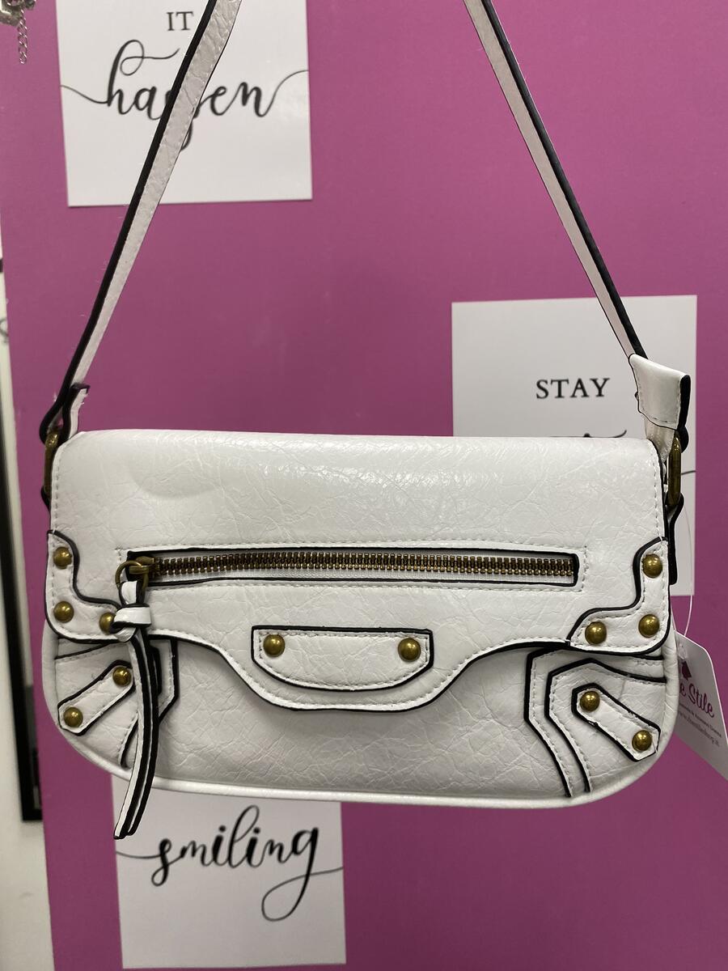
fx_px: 729
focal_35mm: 26
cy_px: 486
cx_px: 364
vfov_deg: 67.3
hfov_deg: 53.1
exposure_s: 1/100
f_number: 1.8
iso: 100
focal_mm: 4.25
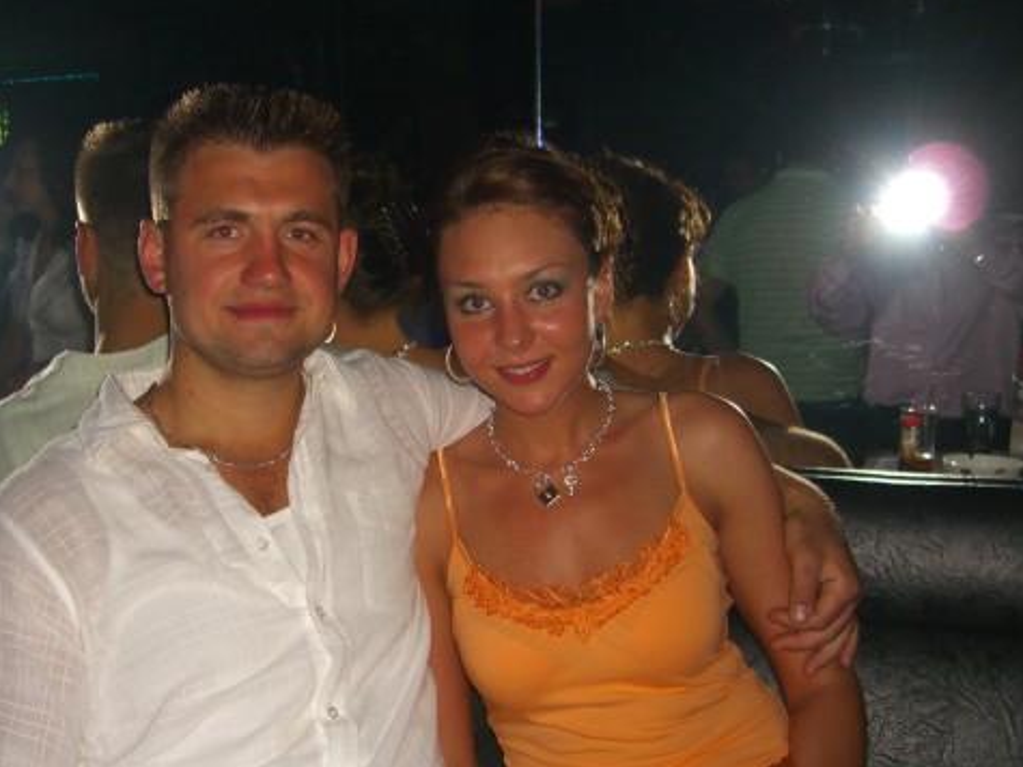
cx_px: 401
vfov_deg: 30.2
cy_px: 463
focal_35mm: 48
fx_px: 1418
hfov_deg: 39.5
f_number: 2.8
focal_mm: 7.9
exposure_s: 1/60
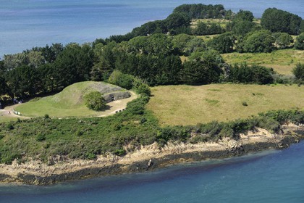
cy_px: 102
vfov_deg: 19.5
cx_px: 152
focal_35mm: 70
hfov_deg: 28.8
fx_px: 591
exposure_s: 1/1000
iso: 400
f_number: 6.3
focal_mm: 70
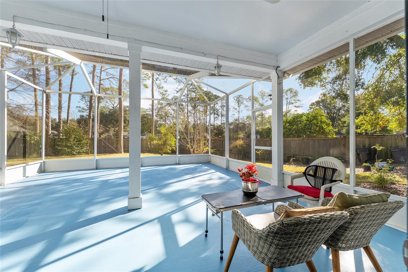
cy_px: 136
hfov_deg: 104.3
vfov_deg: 81.2
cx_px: 204
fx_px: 159
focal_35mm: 14
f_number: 7.1
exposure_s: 1/100
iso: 320
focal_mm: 14
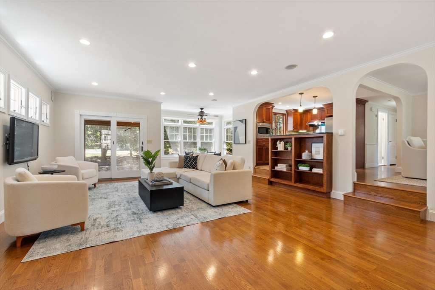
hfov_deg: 100.4
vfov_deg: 77.3
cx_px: 218
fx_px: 181
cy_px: 145
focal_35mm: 15
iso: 400
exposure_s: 1/2.5
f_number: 7.1
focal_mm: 10
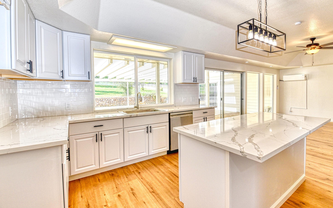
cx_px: 170
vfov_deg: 71.2
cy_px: 97
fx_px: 145
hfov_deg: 97.8
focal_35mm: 16
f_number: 5.6
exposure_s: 1/125
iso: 280
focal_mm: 15
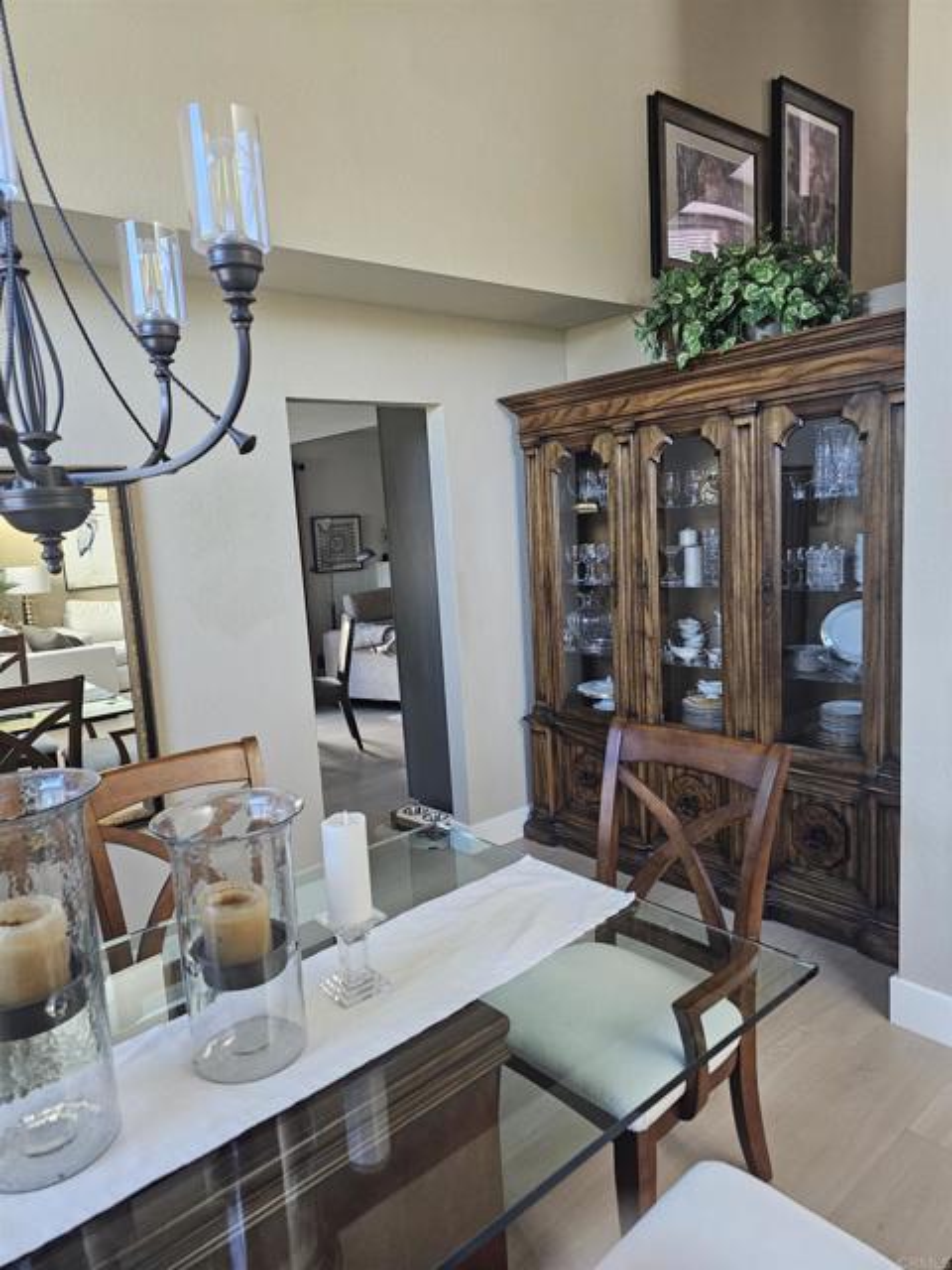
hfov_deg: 58.9
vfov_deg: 73.9
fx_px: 843
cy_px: 635
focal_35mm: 23
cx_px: 476
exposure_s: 1/120
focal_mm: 6.3
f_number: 1.7
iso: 640
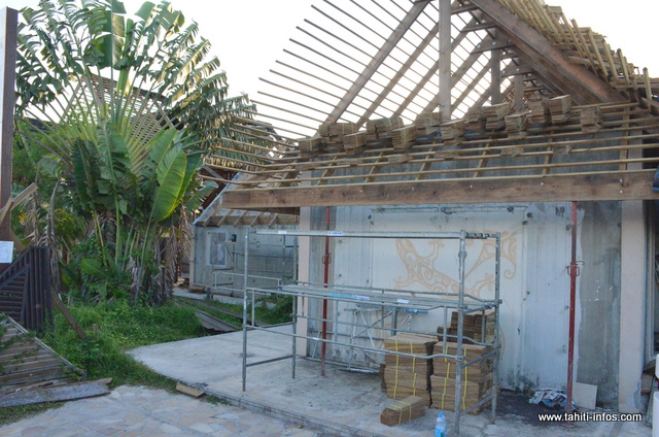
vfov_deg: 47.7
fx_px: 493
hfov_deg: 67.5
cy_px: 218
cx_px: 330
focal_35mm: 27
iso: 5000
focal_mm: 18
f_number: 11
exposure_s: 1/500
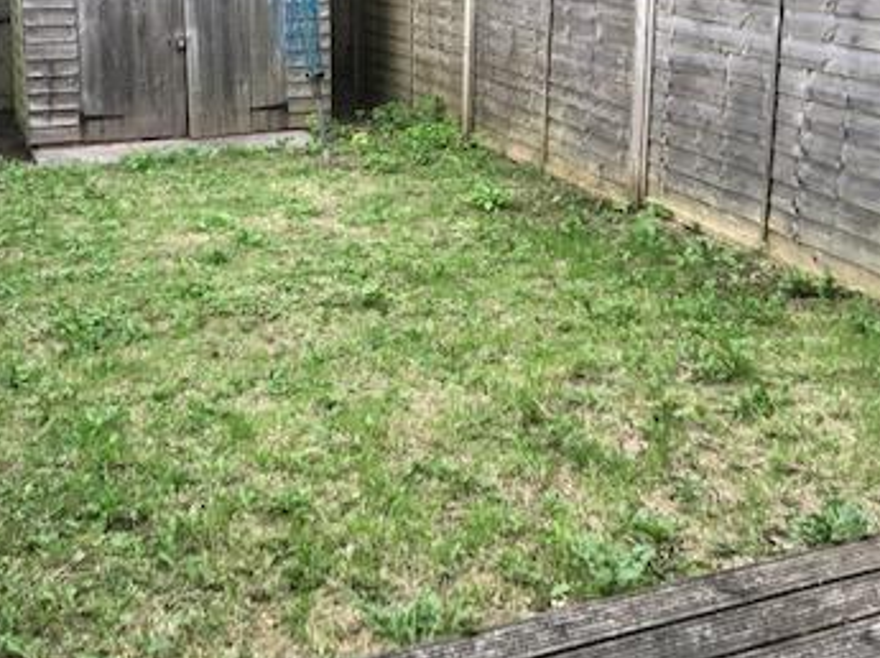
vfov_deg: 27.4
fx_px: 1321
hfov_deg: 36.8
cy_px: 135
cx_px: 390
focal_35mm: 52
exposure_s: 1/50
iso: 25
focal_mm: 3.99
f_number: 1.8
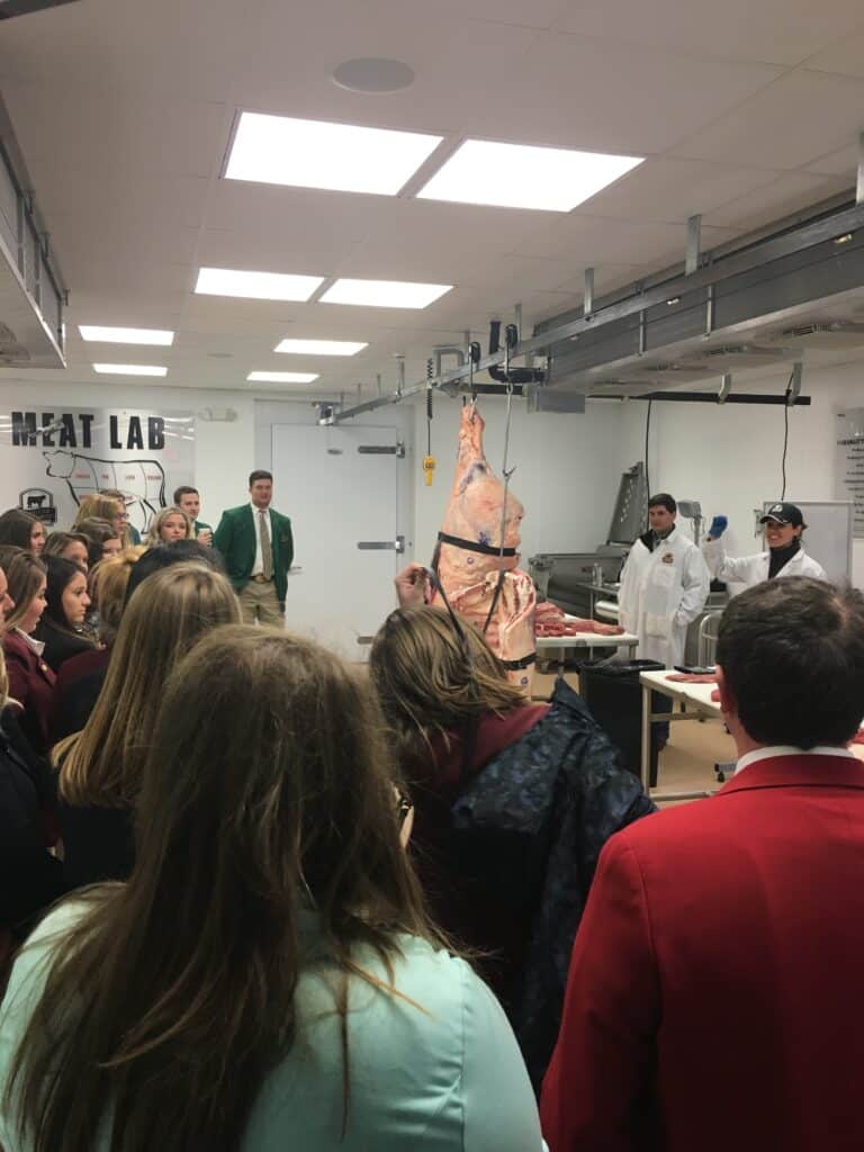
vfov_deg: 61.7
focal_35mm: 29
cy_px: 576
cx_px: 432
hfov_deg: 48.2
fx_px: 965
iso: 40
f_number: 2.2
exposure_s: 1/30
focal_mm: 4.15
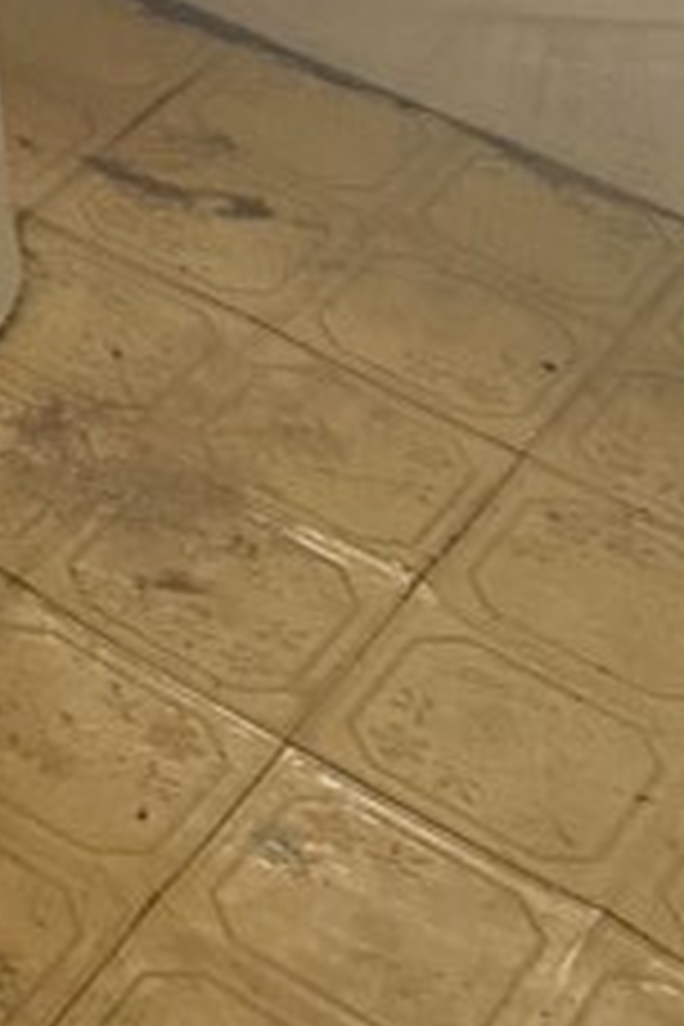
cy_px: -729
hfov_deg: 10.5
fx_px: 3192
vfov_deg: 15.9
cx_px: -972
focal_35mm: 112
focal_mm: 6.76
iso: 400
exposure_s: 1/60
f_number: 1.78
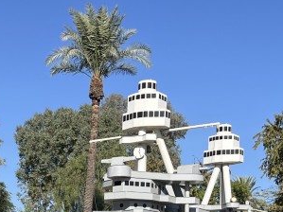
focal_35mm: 89
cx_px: 5
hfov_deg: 21.3
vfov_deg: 15.3
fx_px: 727
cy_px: 316
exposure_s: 1/3745
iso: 50
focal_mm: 5.1
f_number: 1.6
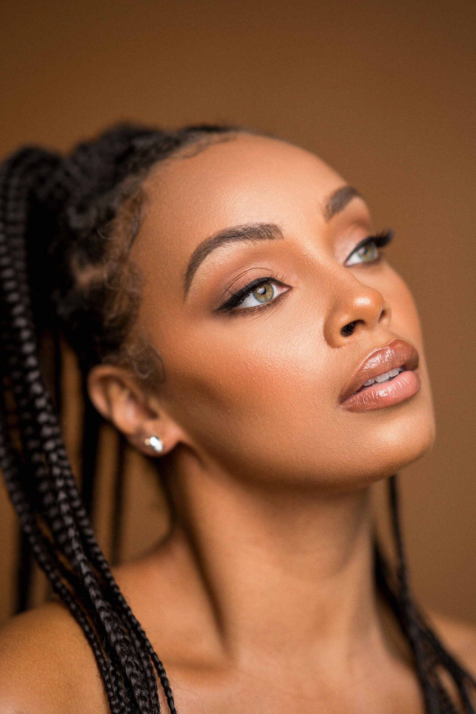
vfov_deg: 23.9
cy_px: 357
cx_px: 238
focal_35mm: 85
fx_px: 1686
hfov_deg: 16.1
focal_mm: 85
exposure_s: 1/125
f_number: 1.4
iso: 64
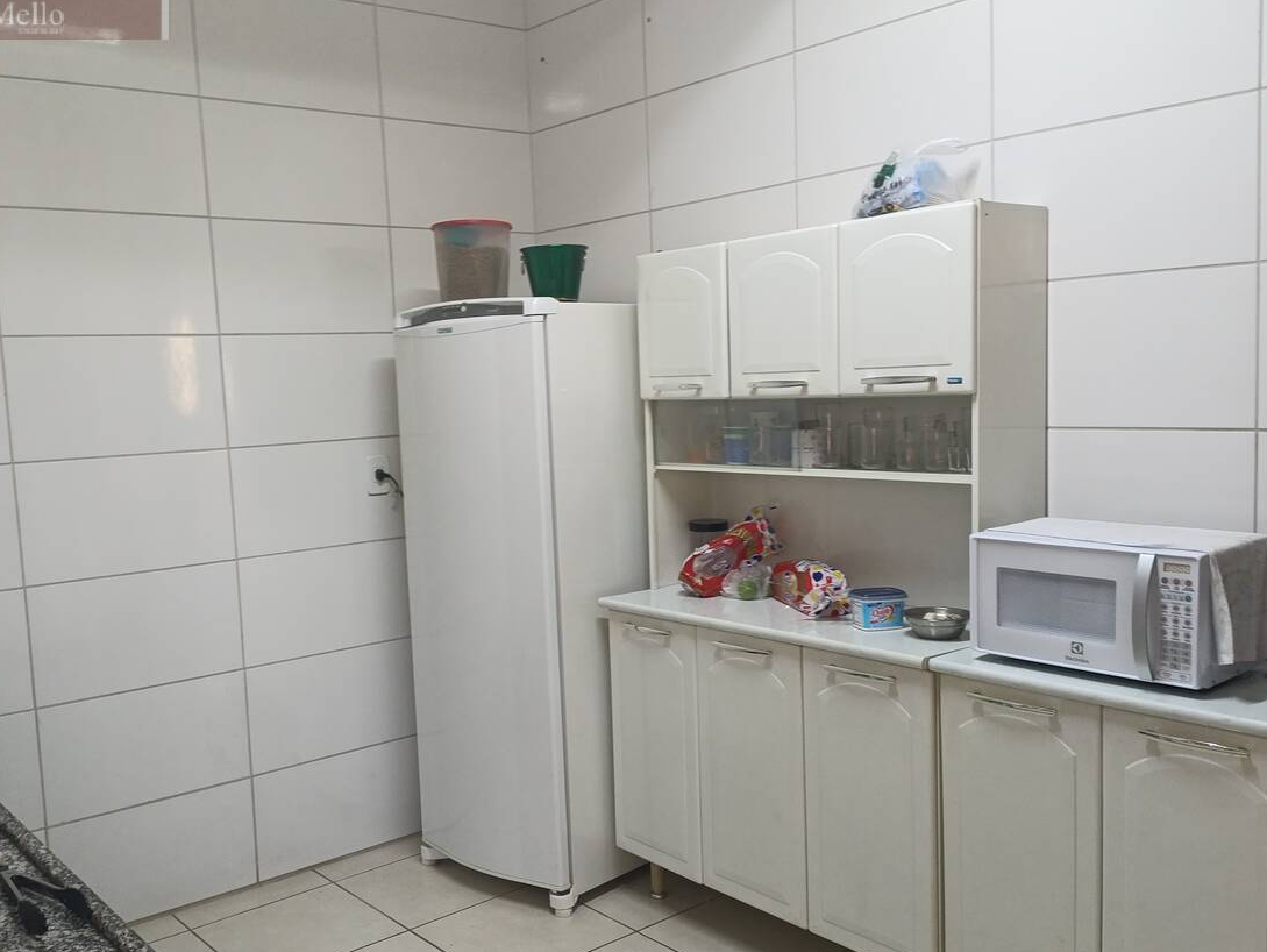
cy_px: 514
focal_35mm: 33
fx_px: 1209
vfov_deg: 42.9
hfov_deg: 55.3
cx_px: 584
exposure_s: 1/40
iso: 200
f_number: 1.7
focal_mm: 4.71
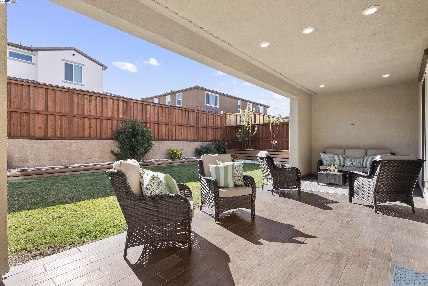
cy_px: 143
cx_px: 214
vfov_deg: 67.4
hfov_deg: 90.0
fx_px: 214
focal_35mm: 18
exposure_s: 1/50
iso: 160
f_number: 8
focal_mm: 18
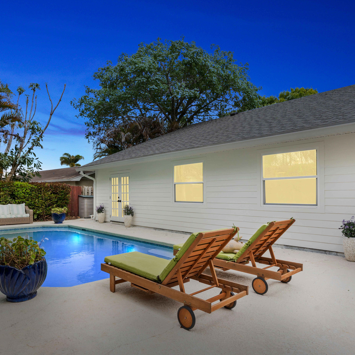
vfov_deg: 62.8
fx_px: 290
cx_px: 172
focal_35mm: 25
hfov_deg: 62.9
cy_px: 194
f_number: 9
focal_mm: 16
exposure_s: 1/100
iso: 100
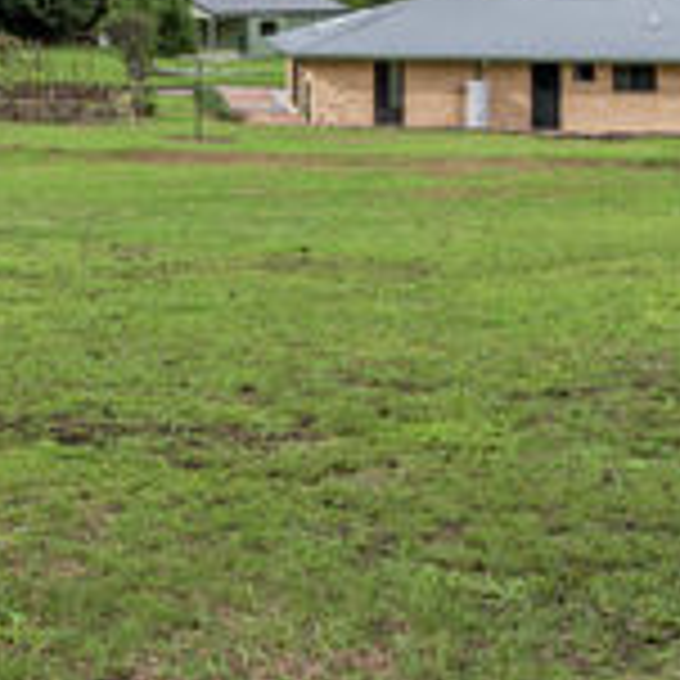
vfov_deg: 22.7
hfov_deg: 21.7
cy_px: -59
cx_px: -203
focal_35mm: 72
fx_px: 1600
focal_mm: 16
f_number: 9
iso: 200
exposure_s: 1/160
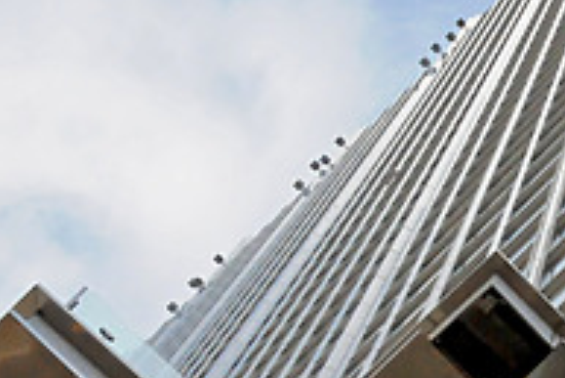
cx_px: 1171
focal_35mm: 251
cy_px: 566
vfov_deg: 5.4
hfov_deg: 7.8
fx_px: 3942
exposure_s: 1/1600
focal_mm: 36
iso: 3200
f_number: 11
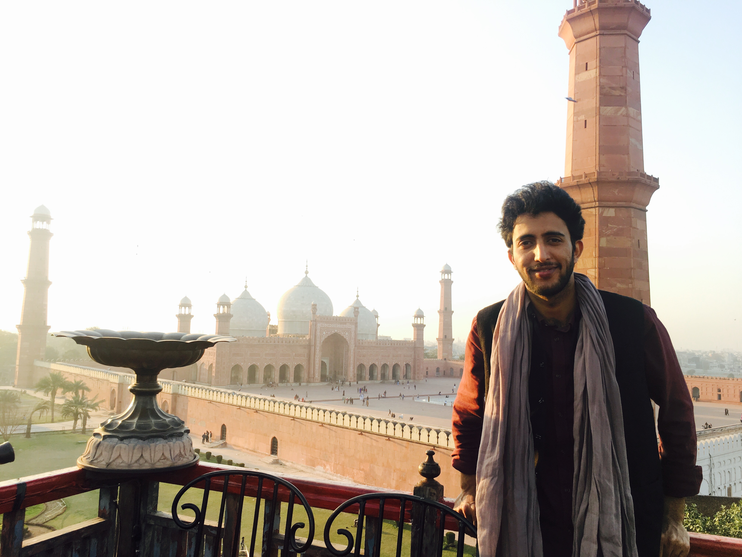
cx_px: 371
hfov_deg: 61.7
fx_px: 622
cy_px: 278
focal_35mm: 29
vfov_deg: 48.2
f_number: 2.2
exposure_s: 1/215
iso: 25
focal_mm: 4.15
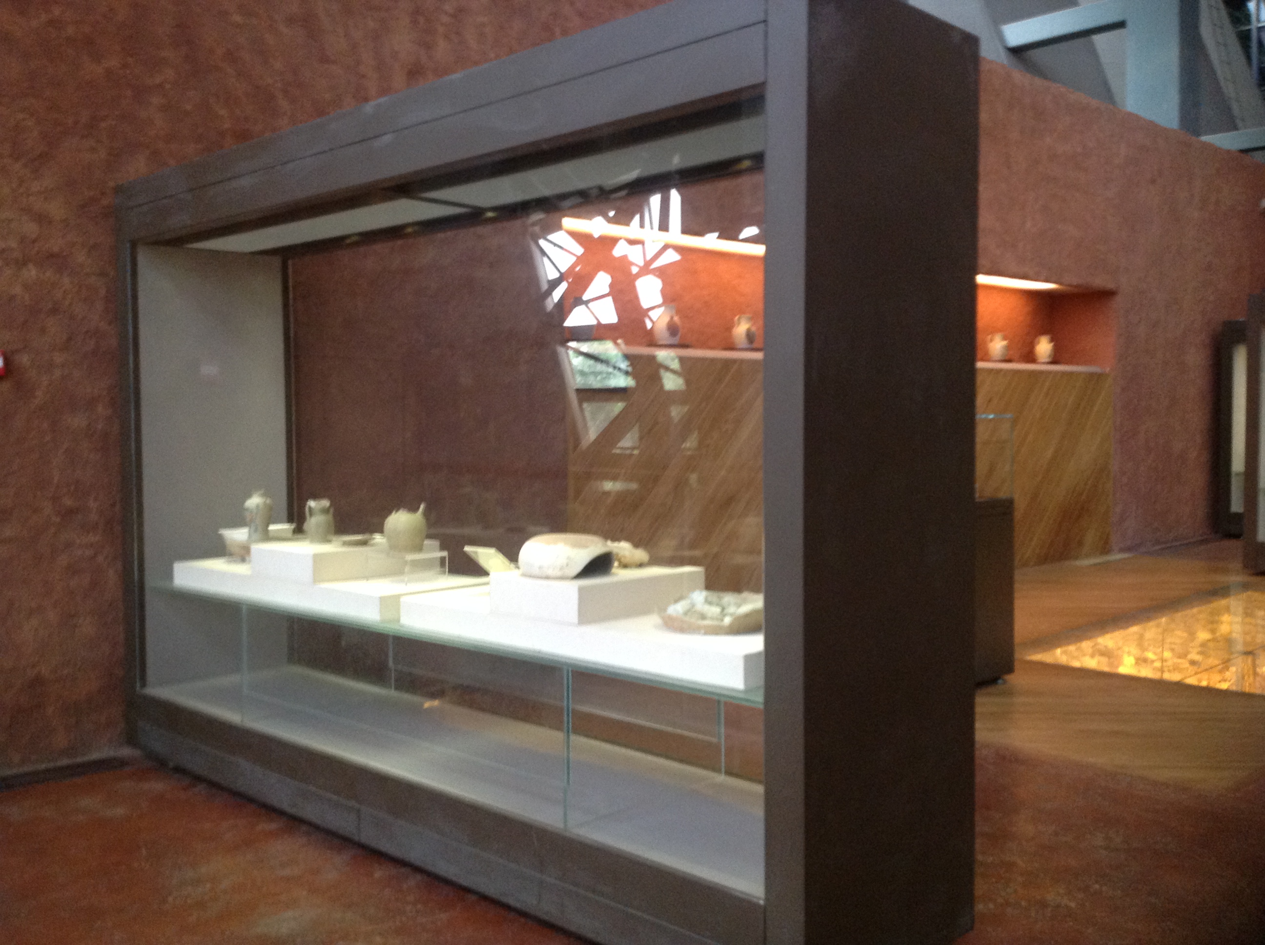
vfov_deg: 40.6
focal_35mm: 35
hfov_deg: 52.7
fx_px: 1277
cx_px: 632
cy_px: 472
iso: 250
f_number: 2.4
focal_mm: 4.28
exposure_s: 1/15
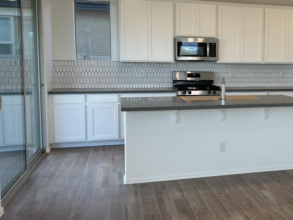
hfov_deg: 39.8
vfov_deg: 32.1
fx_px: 381
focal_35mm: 45
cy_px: 92
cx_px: 248
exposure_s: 1/128
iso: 32
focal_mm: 5.7
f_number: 1.5
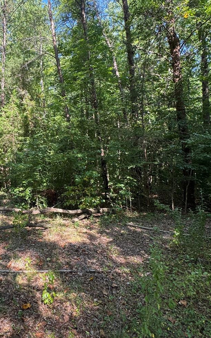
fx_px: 212
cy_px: 156
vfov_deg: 77.0
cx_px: 29
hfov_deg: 48.5
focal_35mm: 23
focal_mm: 2.22
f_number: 2.2
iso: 50
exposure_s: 1/99
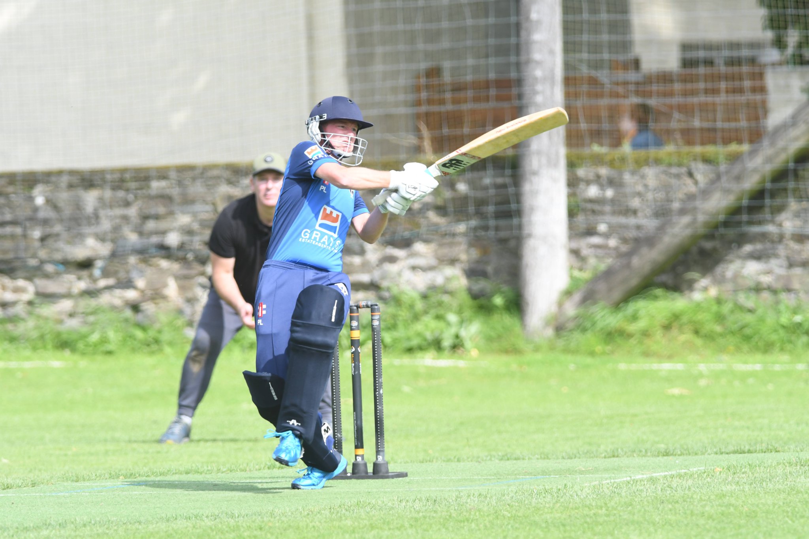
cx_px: 404
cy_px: 270
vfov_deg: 1.5
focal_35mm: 900
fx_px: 20222
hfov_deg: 2.3
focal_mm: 600
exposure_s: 1/800
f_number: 10
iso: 640
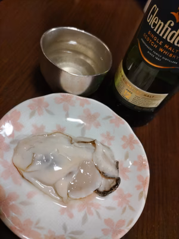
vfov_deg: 67.3
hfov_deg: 53.1
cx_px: 90
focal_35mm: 26
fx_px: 179
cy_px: 120
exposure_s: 1/33
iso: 823
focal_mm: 4.8
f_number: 1.79
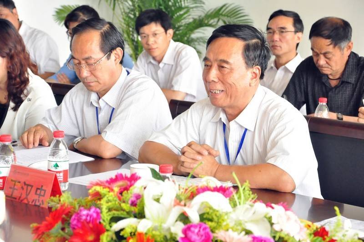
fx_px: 1136
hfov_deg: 18.2
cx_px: 182
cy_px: 121
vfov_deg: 12.1
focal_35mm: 112
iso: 3200
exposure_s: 1/50
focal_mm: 75
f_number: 7.1
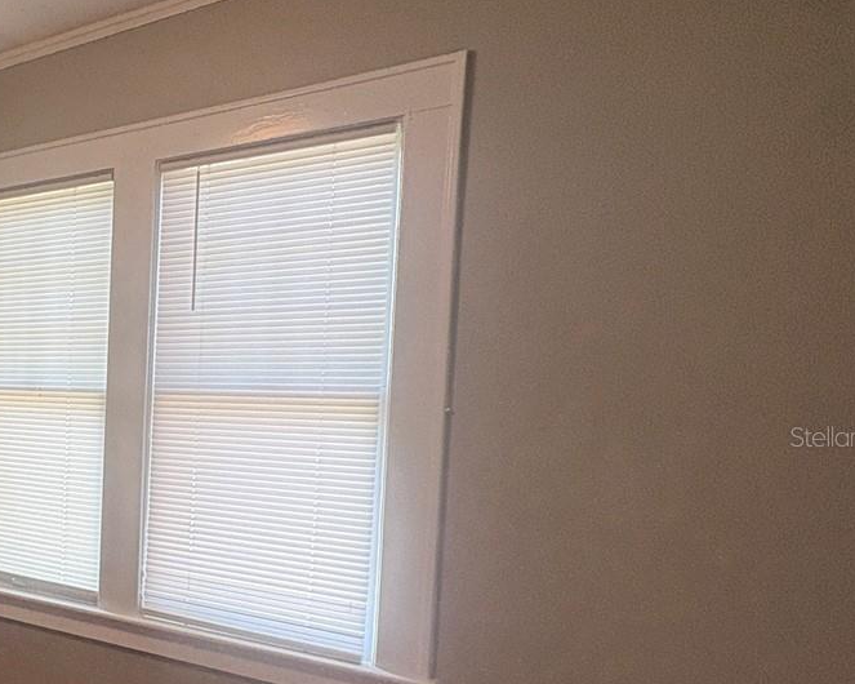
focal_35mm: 33
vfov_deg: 44.1
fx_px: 835
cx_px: -120
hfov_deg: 41.3
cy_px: 436
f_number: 2.2
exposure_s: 1/120
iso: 80
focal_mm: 2.22
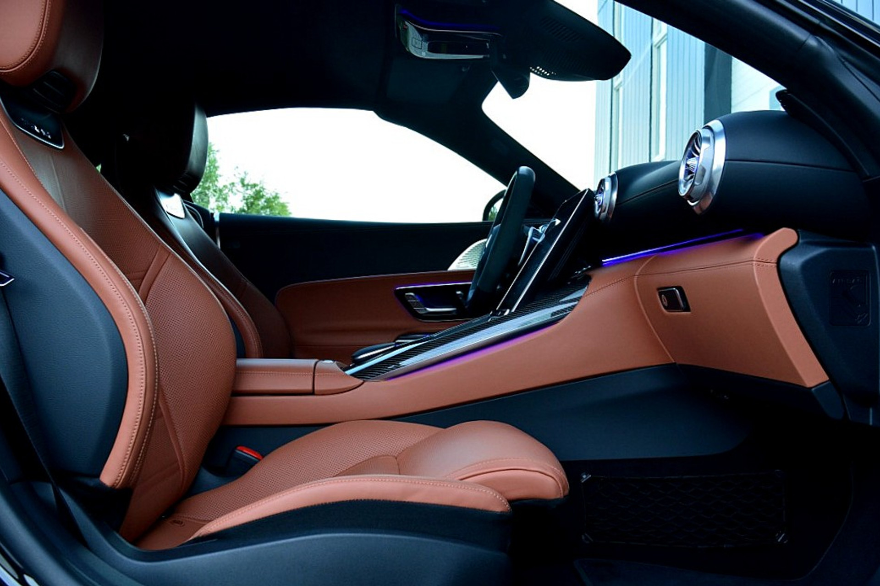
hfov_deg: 55.1
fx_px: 843
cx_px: 440
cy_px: 293
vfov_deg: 38.4
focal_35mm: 34
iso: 500
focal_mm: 23
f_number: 8
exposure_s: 1/60
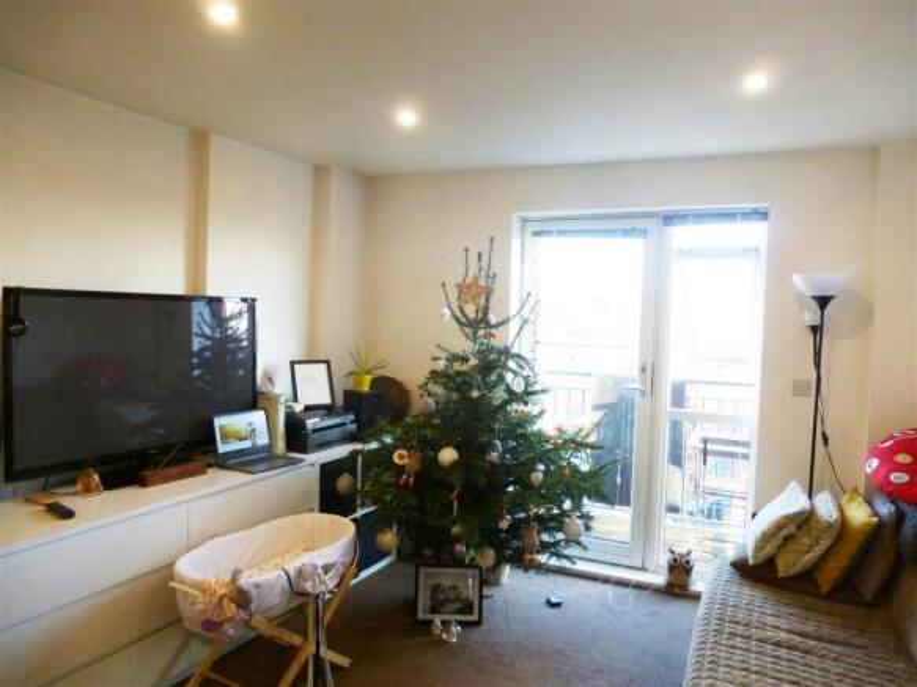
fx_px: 636
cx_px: 458
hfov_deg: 71.6
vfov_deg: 56.8
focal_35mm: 24
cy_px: 344
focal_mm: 4.3
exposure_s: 1/60
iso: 320
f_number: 3.3
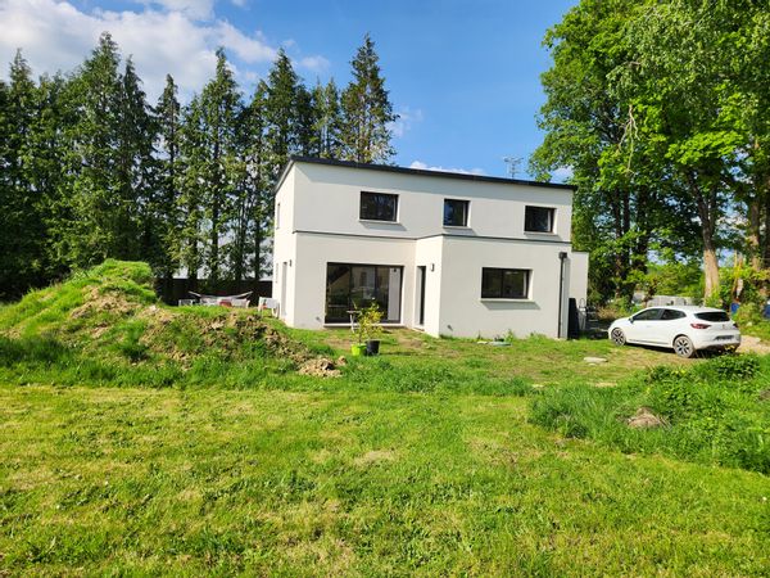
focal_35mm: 23
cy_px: 289
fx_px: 512
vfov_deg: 58.9
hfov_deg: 73.9
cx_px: 385
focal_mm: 5.4
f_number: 1.8
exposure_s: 1/1746
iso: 20
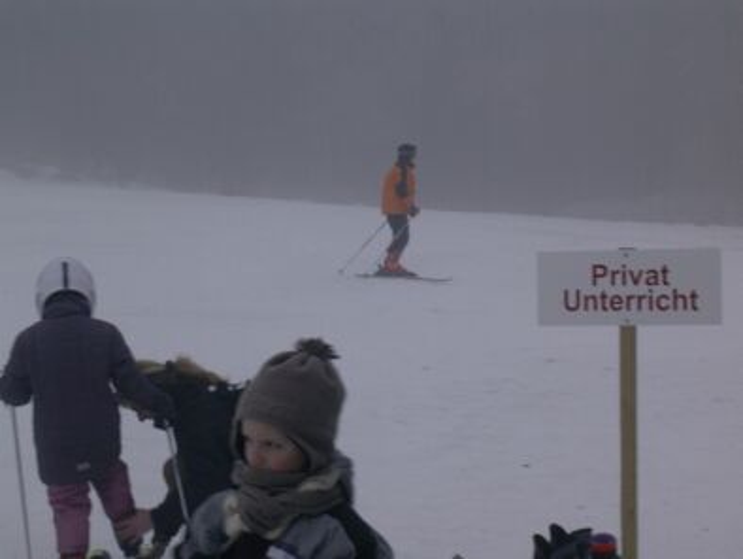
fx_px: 2277
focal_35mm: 106
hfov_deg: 18.5
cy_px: 280
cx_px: 372
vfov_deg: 14.0
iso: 70
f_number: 4.7
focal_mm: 16.1
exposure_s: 1/41.4
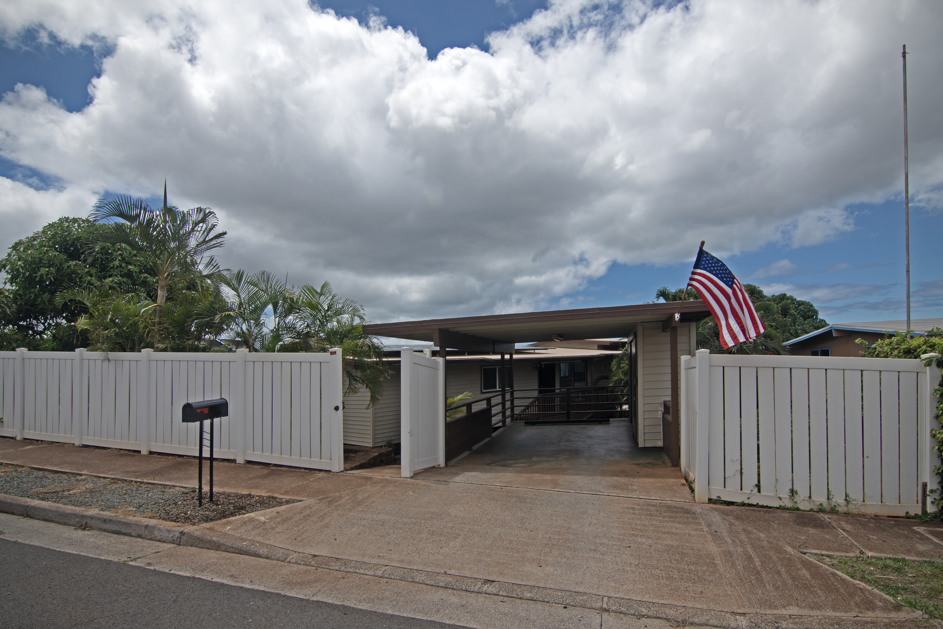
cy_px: 314
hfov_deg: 93.3
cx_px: 472
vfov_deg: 70.4
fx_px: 445
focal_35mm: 17
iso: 100
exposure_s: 1/400
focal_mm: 11.5
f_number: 10
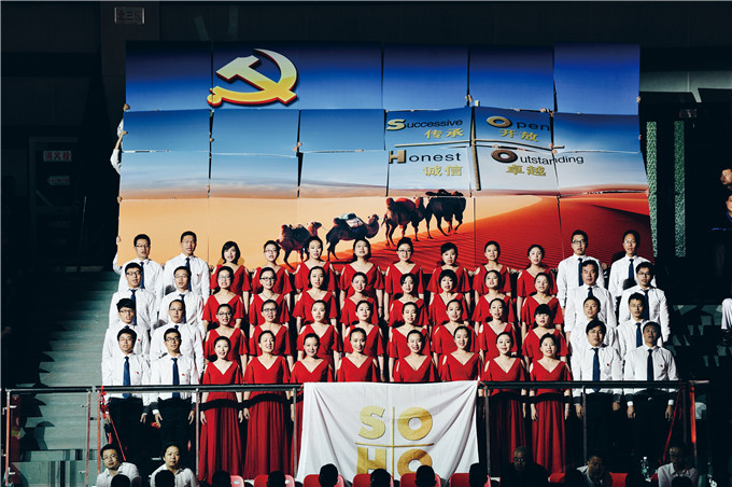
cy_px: 244
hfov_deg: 10.8
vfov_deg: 7.2
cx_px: 366
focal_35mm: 190
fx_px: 3860
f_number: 2.8
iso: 1000
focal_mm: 190
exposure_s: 1/160
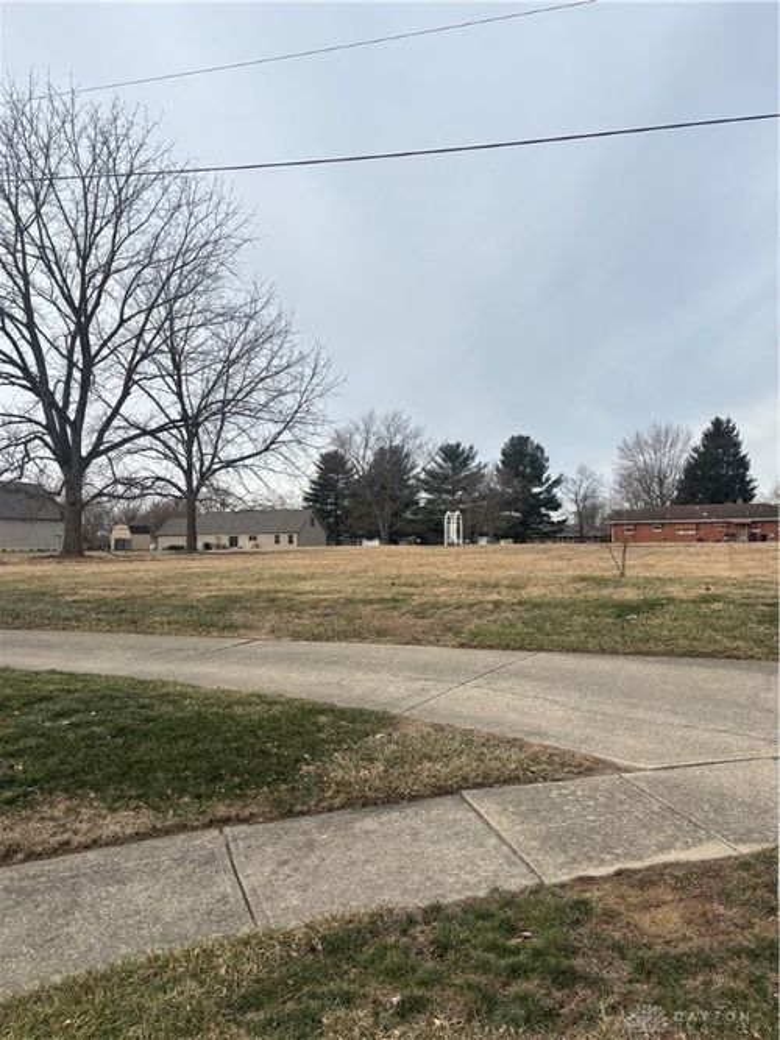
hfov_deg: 53.0
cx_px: 390
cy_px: 520
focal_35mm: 26
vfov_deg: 67.3
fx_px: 781
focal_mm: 5.96
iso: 50
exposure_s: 1/2242
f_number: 1.6
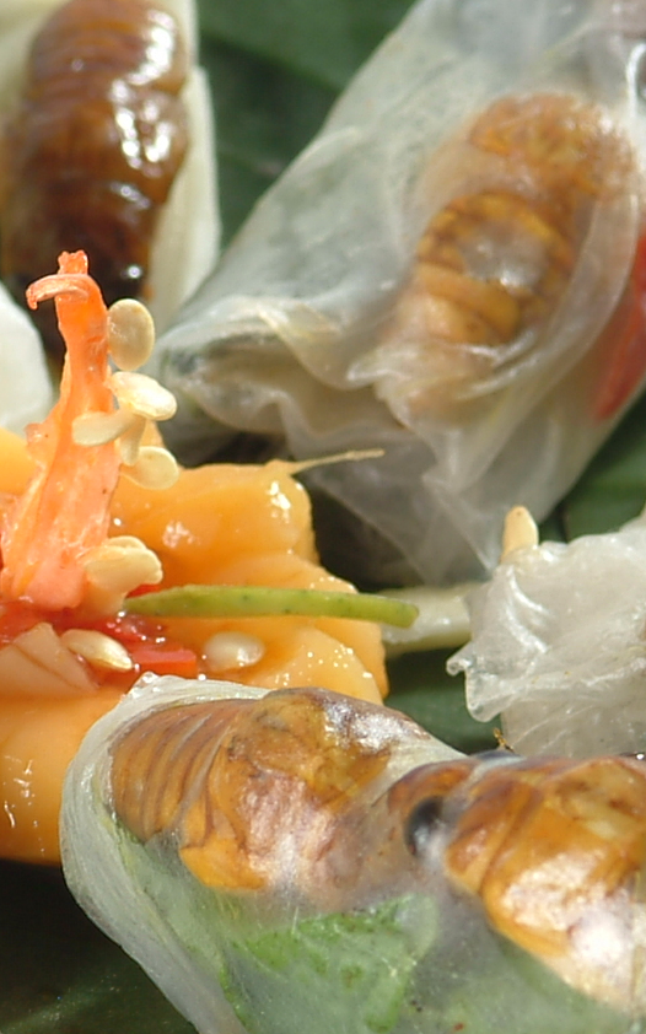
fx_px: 16254
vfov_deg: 3.6
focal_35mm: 577
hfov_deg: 2.3
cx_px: 21
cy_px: 334
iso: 100
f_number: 11
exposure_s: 1/125
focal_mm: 105
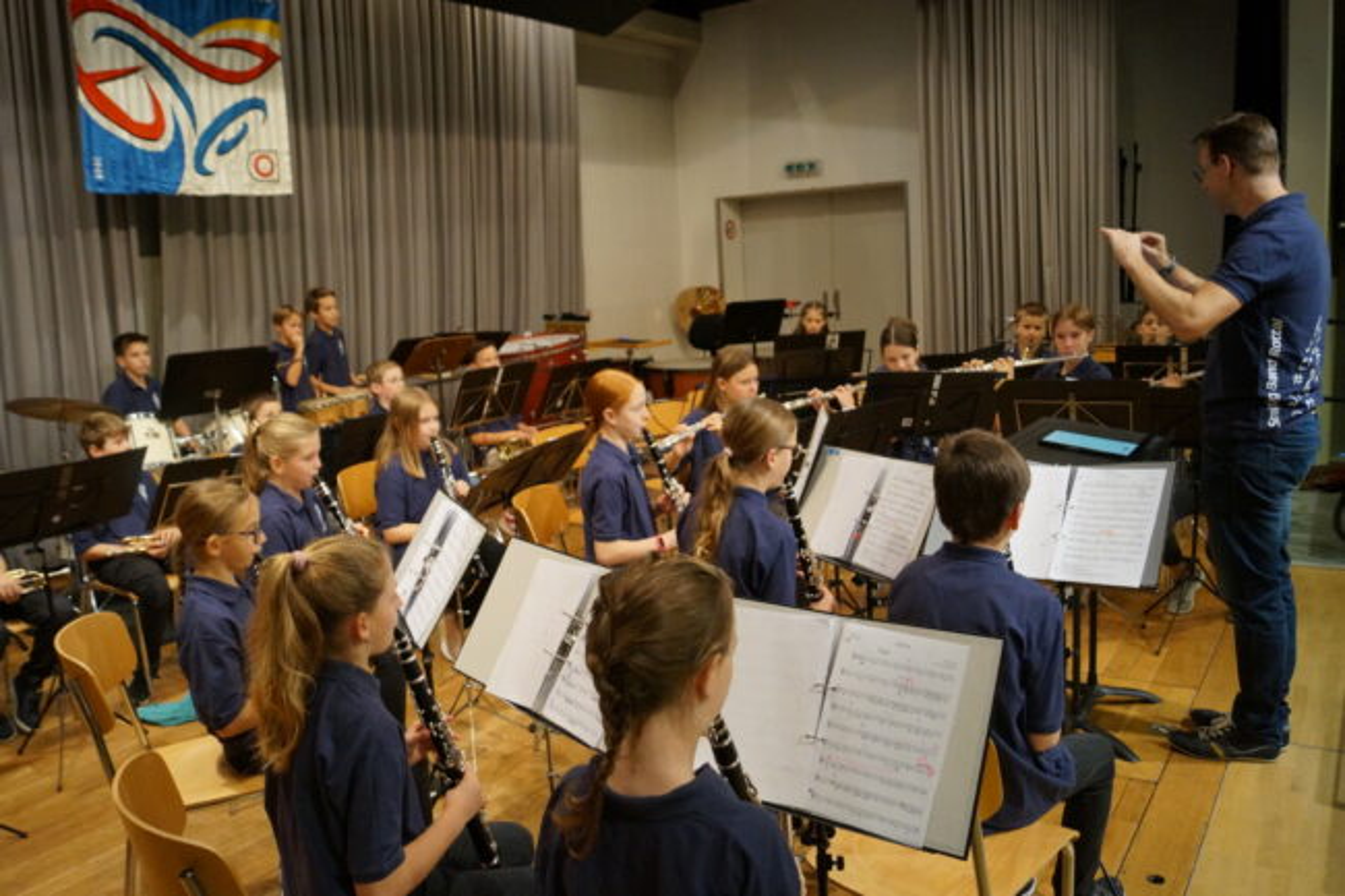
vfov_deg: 34.2
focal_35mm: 39
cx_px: 672
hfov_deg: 49.6
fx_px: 1457
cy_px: 448
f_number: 4.5
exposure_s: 1/160
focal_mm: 26
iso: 1600
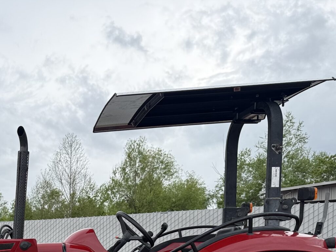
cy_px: 312
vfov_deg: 22.3
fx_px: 582
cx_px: 0
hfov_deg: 30.0
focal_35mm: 60
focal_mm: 6.76
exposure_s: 1/1018
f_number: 1.78
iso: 80
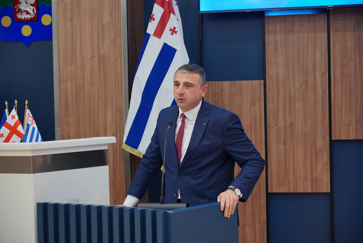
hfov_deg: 24.6
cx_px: 182
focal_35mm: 82
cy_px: 122
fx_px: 832
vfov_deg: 16.6
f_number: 2.8
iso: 500
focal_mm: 55
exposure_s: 1/160
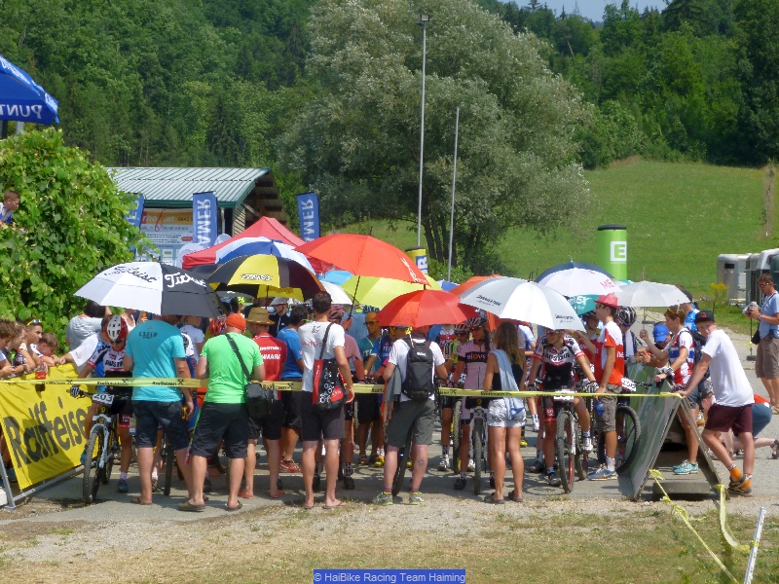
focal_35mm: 80
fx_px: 1800
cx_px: 390
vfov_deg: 18.4
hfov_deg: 24.4
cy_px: 292
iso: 100
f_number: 4.9
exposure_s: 1/400
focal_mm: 14.2
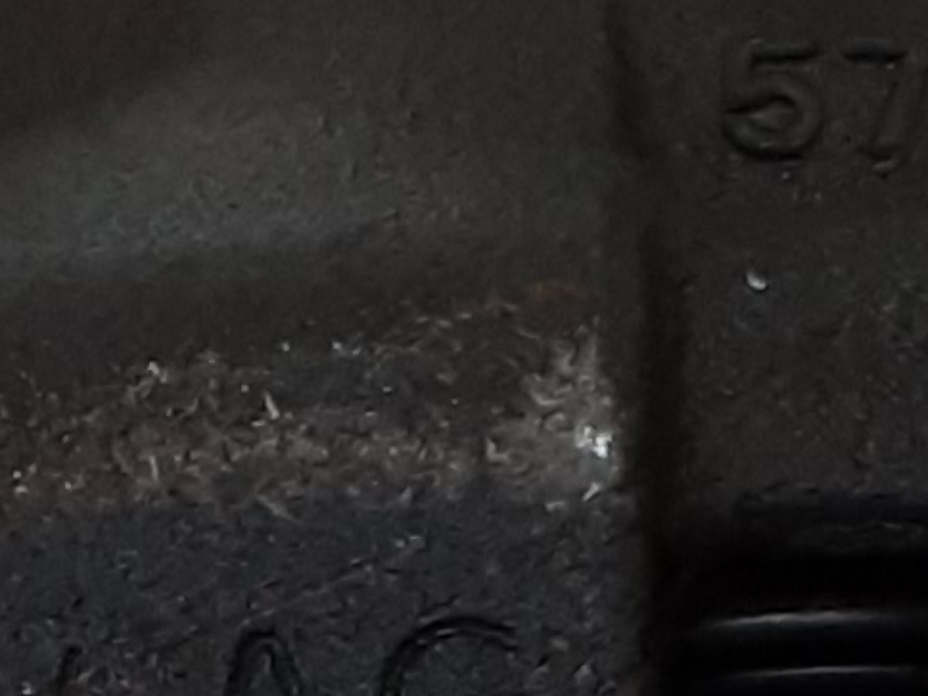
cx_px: 548
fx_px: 4879
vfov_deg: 7.8
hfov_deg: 10.9
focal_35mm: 182
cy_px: 1455
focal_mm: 2.91
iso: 125
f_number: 1.9
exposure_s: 1/50
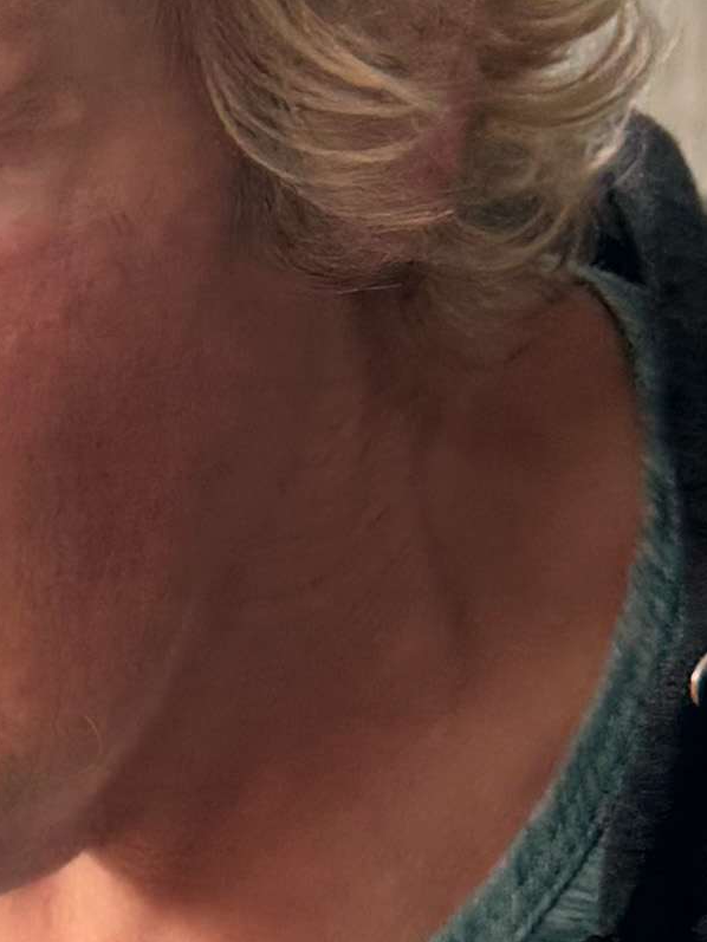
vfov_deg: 11.3
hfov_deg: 8.3
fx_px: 4683
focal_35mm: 172
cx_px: -520
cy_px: 1085
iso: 80
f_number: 1.78
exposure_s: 1/282
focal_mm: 6.76
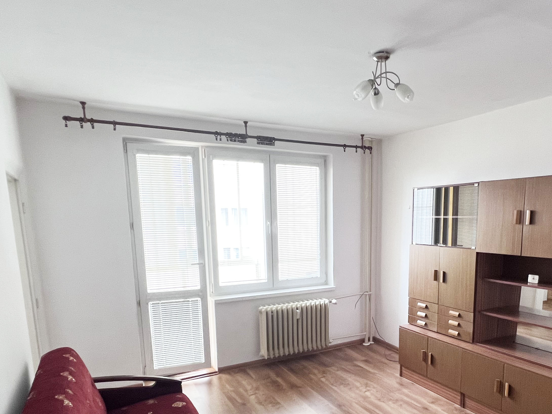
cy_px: 289
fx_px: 383
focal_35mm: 24
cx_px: 336
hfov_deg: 70.7
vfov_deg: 55.1
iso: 160
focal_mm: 1.57
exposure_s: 1/50
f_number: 1.8
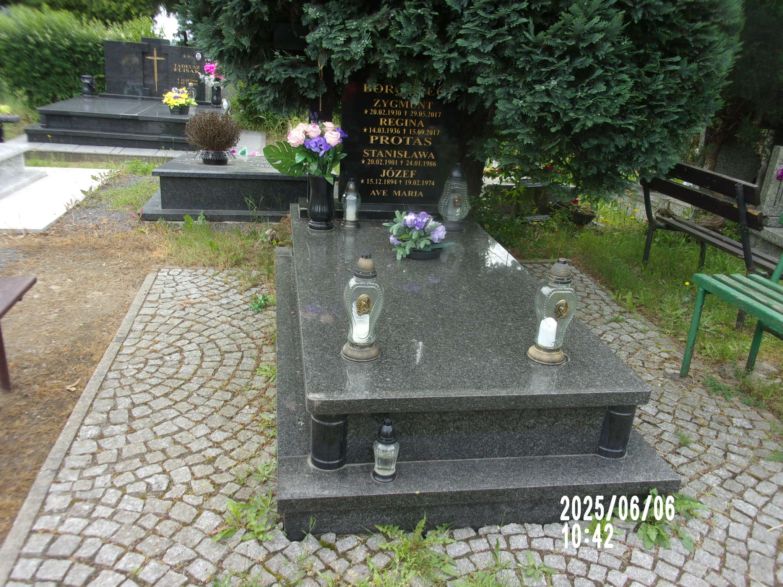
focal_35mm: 28
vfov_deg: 49.7
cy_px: 294
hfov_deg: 63.4
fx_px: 633
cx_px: 392
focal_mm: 5.1
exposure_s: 1/140
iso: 80
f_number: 3.9
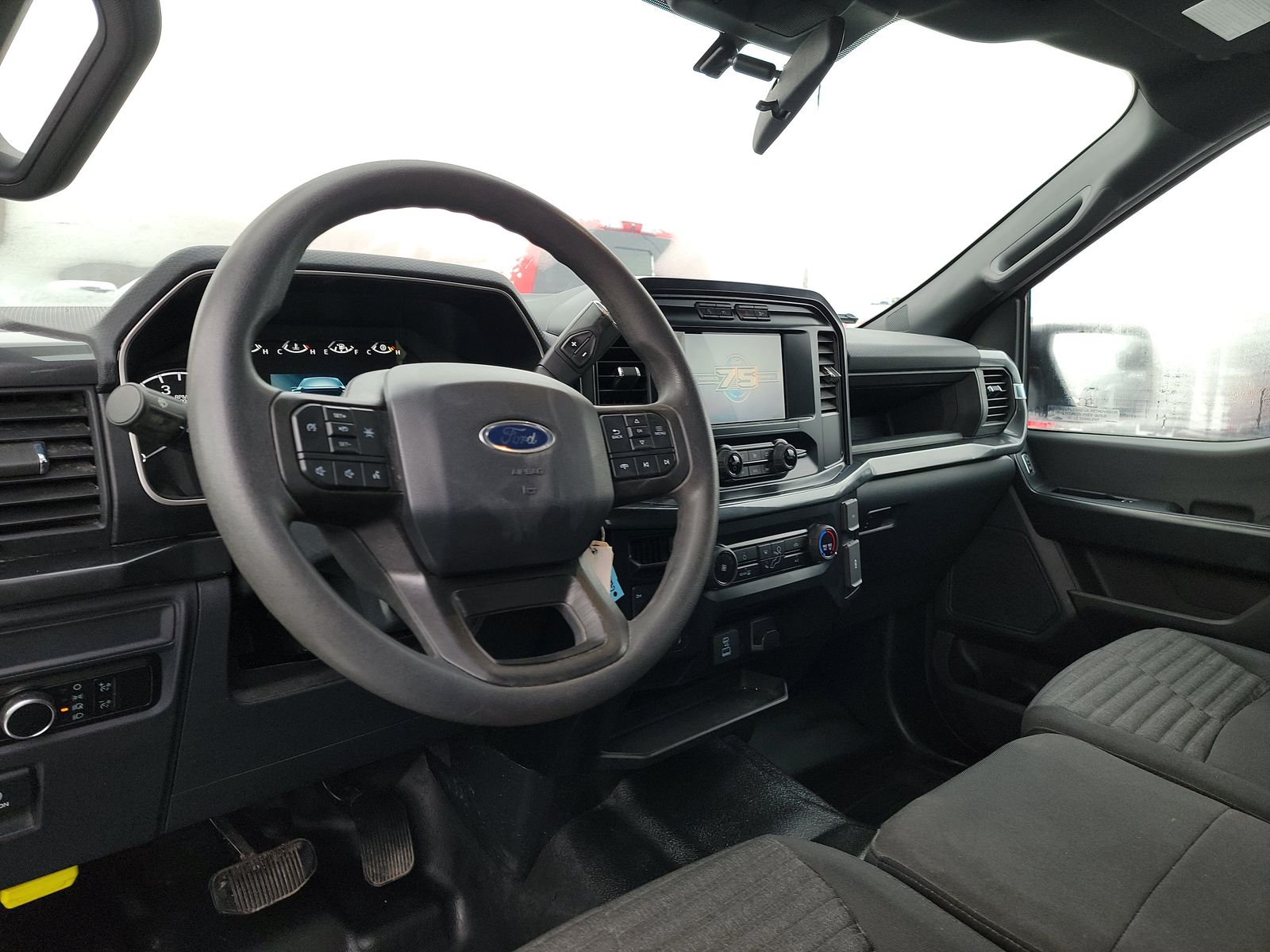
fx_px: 881
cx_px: 635
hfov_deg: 71.6
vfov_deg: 56.8
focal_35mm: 24
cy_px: 476
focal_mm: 6.7
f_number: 1.8
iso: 85
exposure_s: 1/59
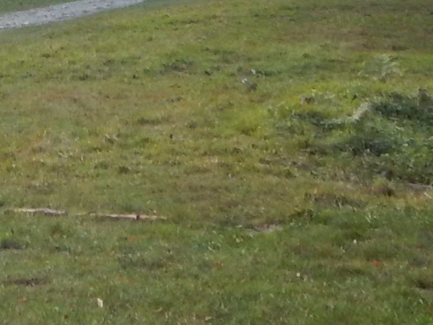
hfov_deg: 13.1
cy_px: -159
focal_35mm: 145
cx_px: -138
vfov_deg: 9.9
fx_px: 1813
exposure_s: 1/250
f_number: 2.8
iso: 125
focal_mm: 4.3
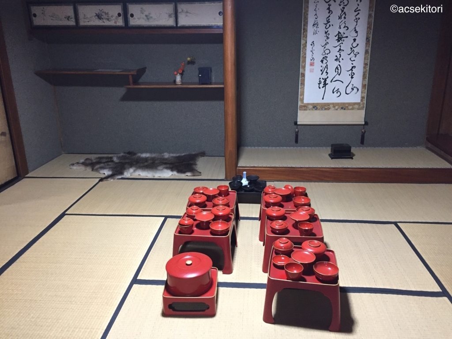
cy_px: 170
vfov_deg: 48.2
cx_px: 226
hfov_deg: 61.7
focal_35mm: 29
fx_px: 379
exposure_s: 1/30
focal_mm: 4.15
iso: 200
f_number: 2.2
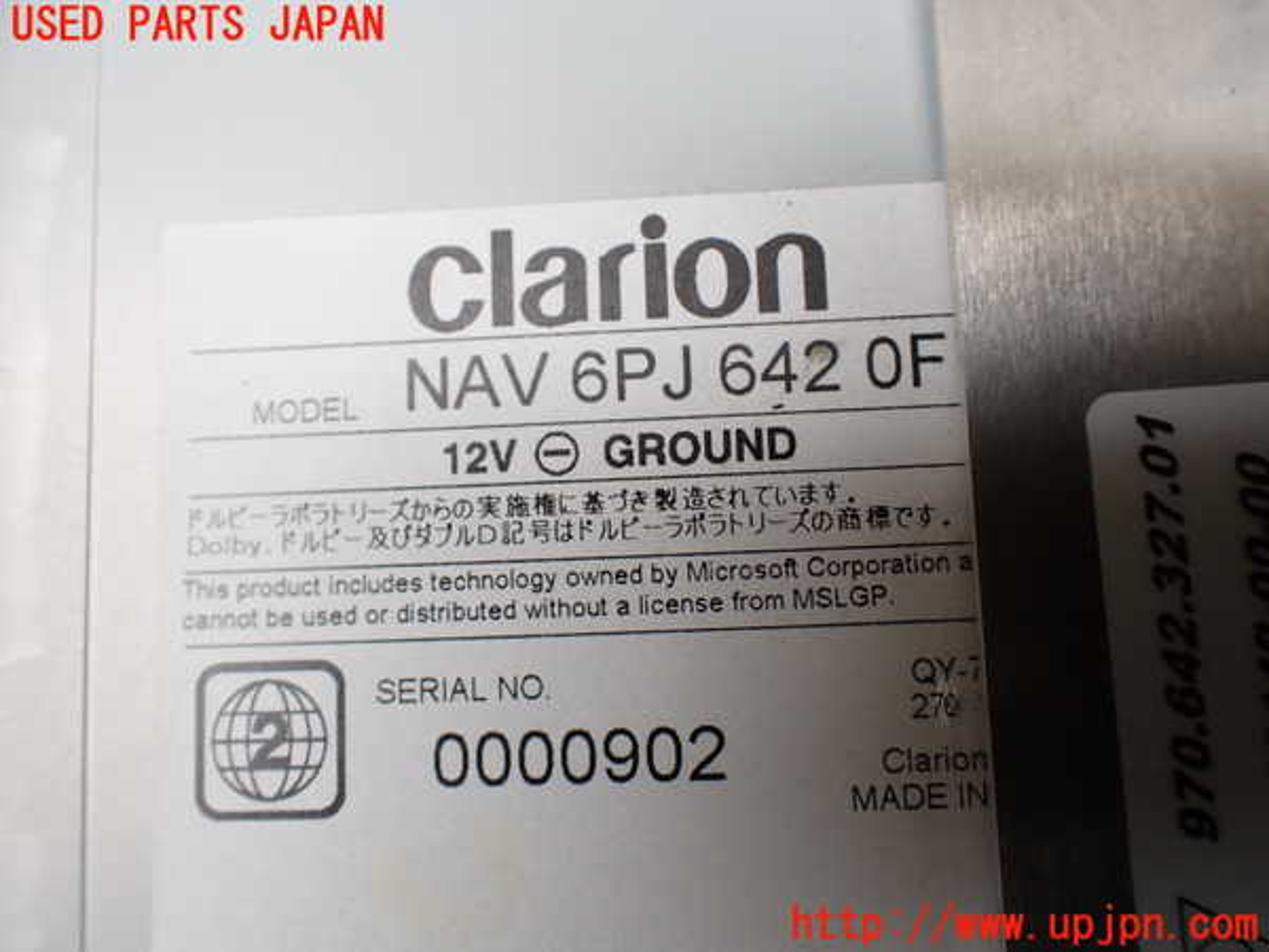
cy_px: 476
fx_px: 1100
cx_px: 634
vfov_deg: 46.8
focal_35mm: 30
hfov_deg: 60.0
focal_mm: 5.4
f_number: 2.3
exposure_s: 1/200
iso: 100
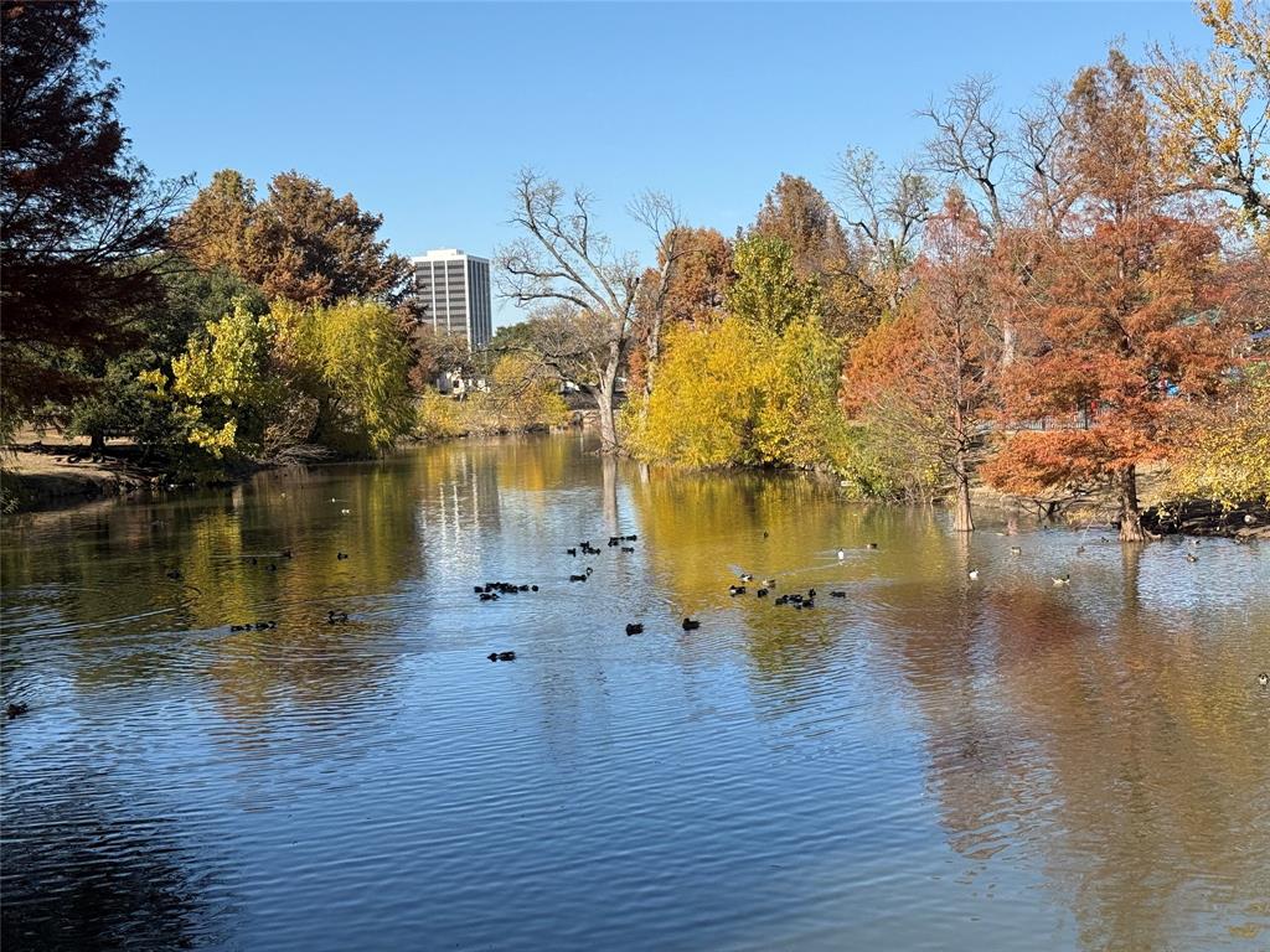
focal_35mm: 48
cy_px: 476
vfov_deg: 30.3
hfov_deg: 39.7
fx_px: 1761
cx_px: 635
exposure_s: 1/3534
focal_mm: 6.76
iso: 64
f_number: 1.78
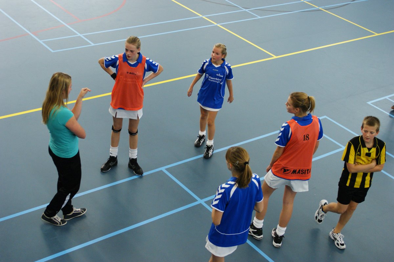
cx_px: 197
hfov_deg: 37.9
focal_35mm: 52
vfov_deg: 25.7
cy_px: 131
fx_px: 574
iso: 800
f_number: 3.2
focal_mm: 35
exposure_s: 1/200
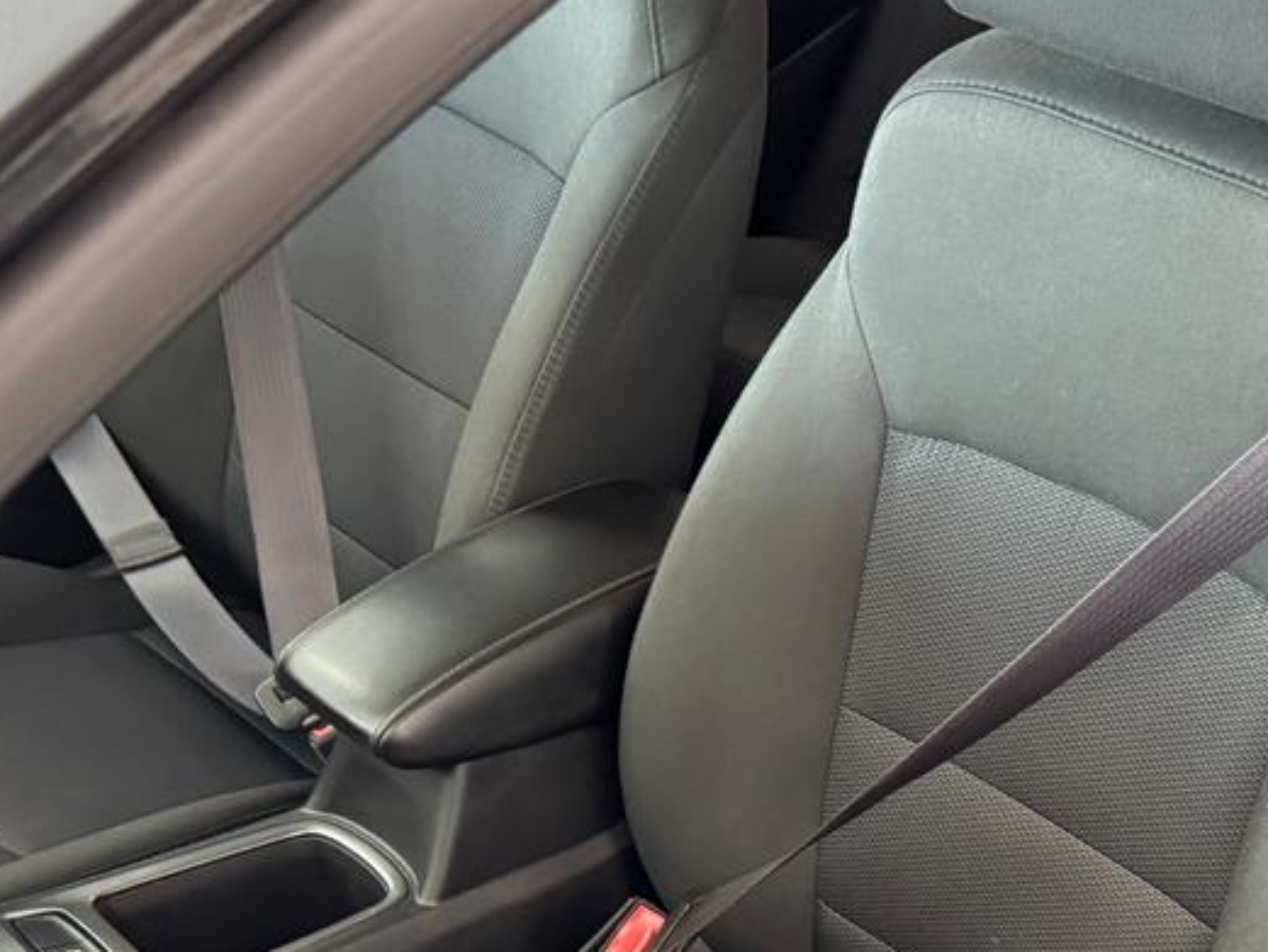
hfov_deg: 32.1
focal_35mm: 59
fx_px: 2162
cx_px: 956
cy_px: 884
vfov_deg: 24.0
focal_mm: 6.76
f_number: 1.78
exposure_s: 1/60
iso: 640
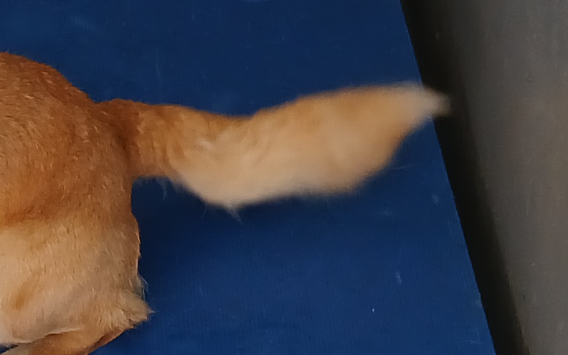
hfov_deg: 14.7
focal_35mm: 142
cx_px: 215
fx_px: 2198
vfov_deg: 9.1
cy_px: -62
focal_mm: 3.98
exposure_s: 1/50
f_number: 1.8
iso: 100
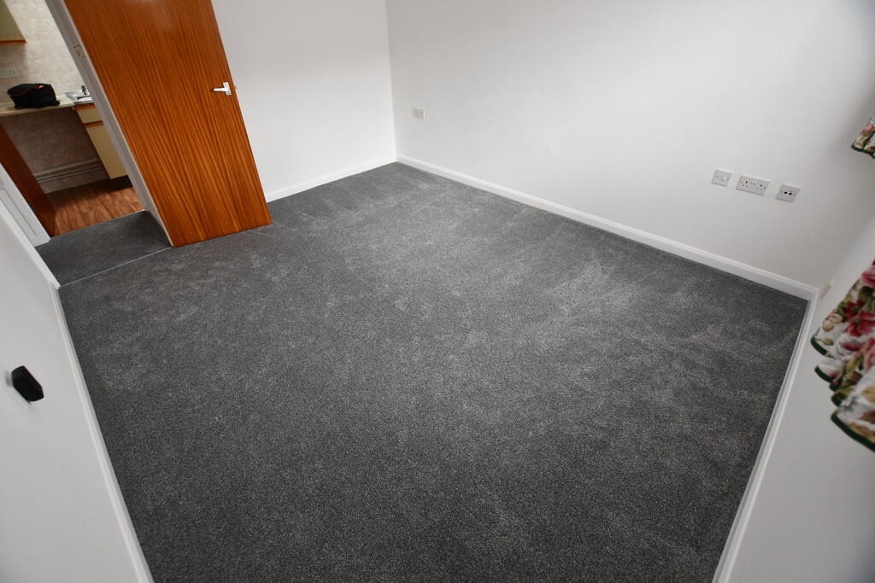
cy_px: 292
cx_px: 438
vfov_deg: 77.3
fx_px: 365
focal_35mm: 15
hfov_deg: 100.4
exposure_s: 1/60
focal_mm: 10
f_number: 4
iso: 400
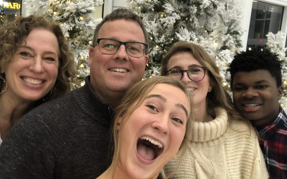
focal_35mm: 34
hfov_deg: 56.7
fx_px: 266
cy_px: 85
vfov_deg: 37.3
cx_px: 144
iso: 200
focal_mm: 2.87
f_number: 2.2
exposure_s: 1/40
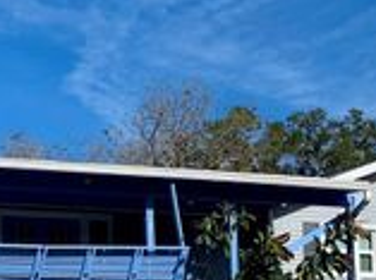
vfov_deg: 17.3
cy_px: 288
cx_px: 14
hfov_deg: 22.8
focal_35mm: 83
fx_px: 899
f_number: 1.8
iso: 25
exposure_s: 1/3788
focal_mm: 4.25
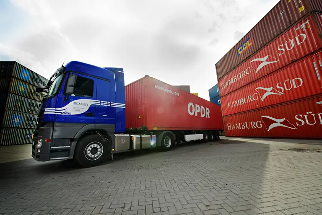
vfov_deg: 81.3
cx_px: 161
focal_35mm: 14
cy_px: 108
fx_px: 125
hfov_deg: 104.2
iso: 100
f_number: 8
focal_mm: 14
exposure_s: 1/80
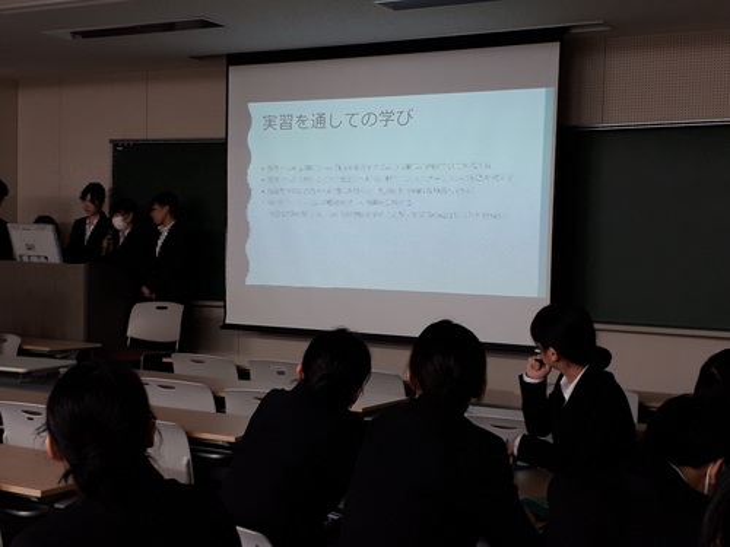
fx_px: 569
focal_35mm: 27
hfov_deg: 65.3
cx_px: 365
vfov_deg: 51.4
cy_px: 274
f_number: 1.9
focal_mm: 3.6
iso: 80
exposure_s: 1/33
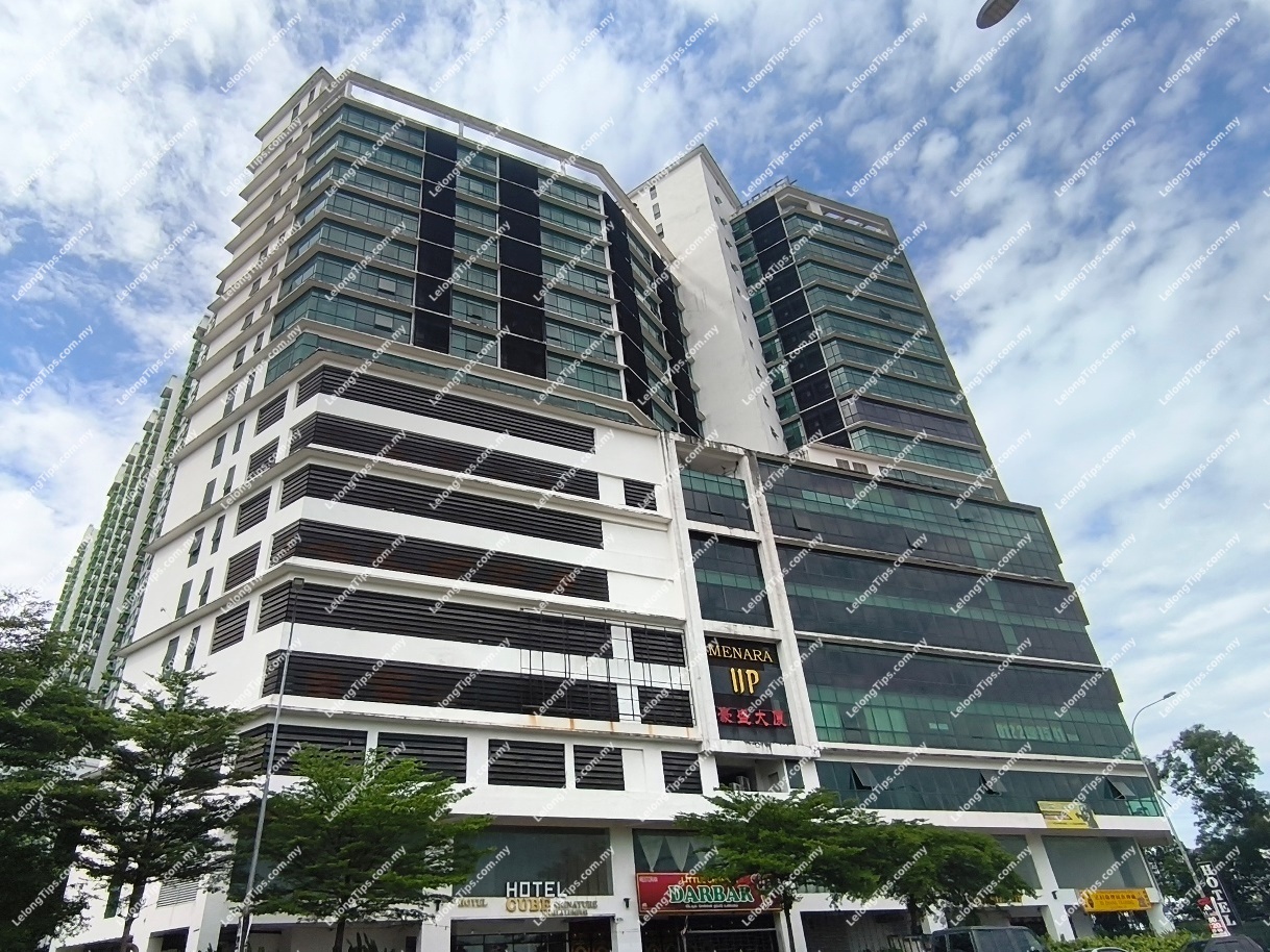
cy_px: 476
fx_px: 661
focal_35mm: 18
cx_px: 635
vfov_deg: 71.6
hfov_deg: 87.7
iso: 50
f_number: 2.2
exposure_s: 1/3017
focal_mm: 1.65
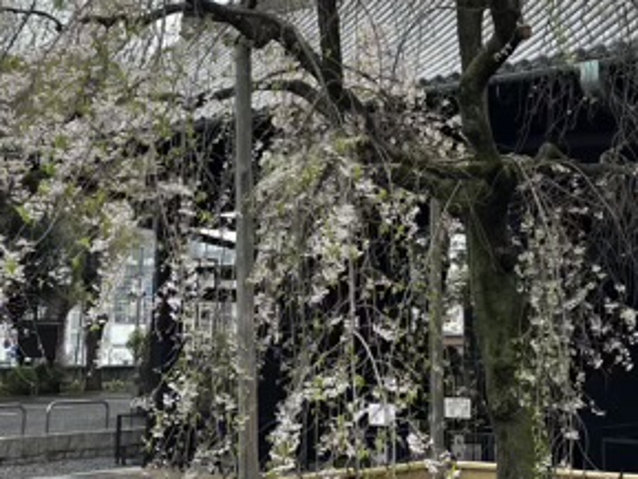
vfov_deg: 22.7
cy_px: 41
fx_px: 1162
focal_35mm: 63
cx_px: 404
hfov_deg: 30.6
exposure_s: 1/2451
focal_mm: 5.96
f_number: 1.6
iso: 50
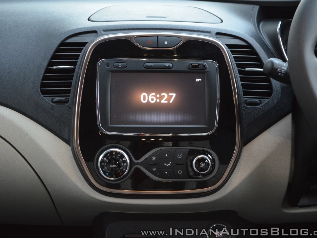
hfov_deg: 32.7
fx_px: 540
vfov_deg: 24.8
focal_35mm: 59
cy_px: 119
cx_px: 156
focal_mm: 36
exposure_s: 1/30
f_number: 5
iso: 2200
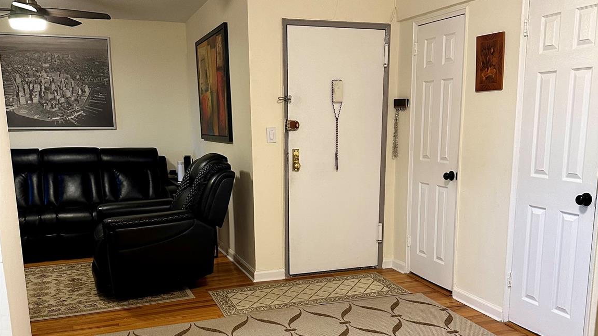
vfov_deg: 33.2
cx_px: 299
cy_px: 239
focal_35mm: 35
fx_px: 555
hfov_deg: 56.6
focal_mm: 6.86
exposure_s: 1/60
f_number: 1.78
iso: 250
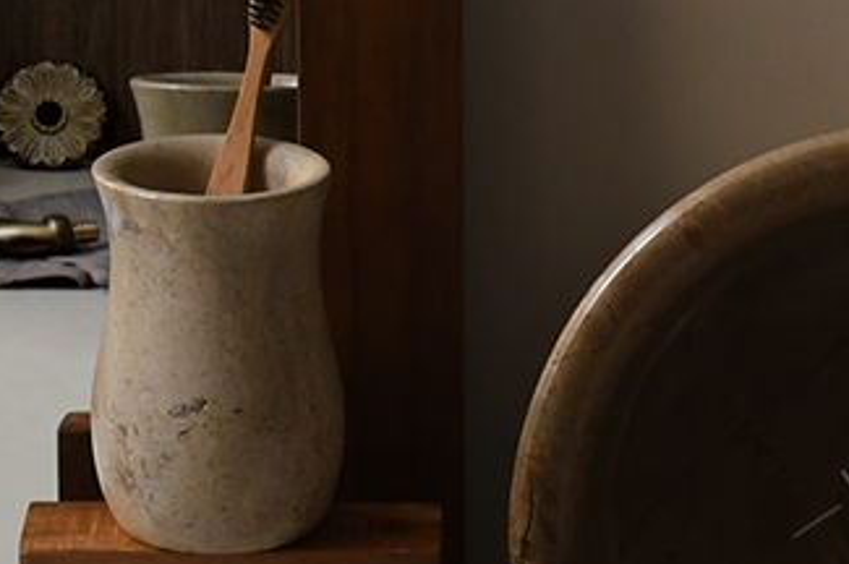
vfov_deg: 12.6
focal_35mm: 106
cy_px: 631
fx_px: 2497
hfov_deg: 19.1
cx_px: 661
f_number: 6.3
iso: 400
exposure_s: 1/30
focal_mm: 29
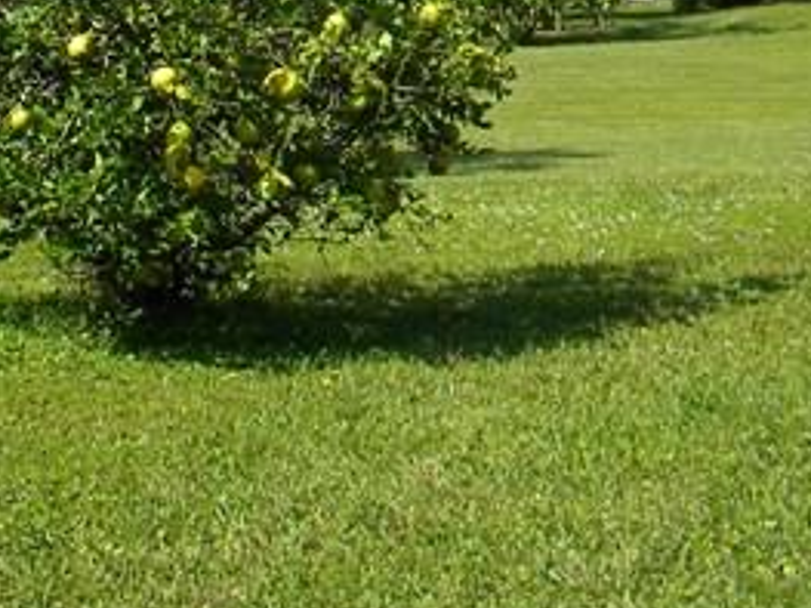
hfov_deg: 17.9
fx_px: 2553
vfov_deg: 12.5
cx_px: 142
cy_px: -438
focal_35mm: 109
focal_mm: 5
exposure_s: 1/842
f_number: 3.5
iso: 80
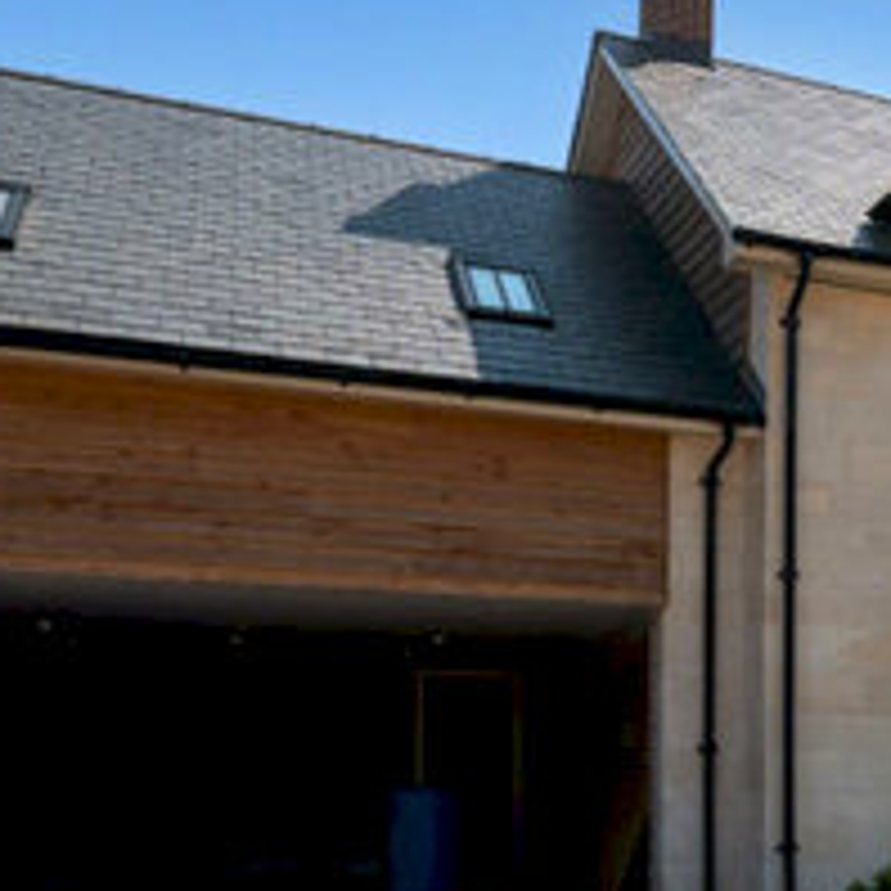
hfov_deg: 29.5
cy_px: 740
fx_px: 1398
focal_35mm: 48
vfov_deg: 34.1
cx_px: 1116
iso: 200
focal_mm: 16
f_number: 11
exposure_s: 1/250
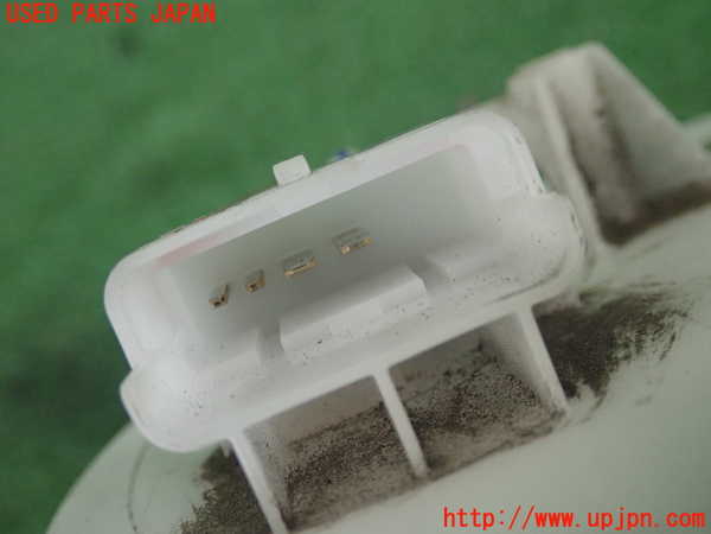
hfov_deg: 46.8
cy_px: 267
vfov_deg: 36.0
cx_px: 356
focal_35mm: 40
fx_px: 822
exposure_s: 1/125
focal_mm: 7.34
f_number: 2.8
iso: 800
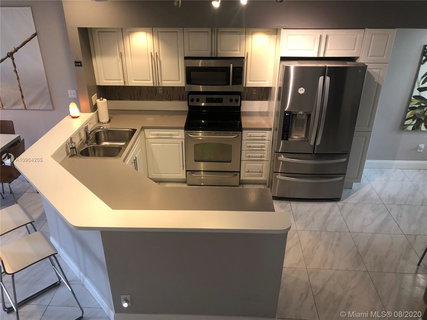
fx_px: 345
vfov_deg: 49.7
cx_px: 214
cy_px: 160
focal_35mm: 28
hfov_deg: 63.5
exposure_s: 1/20
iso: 40
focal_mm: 3.99
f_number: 1.8
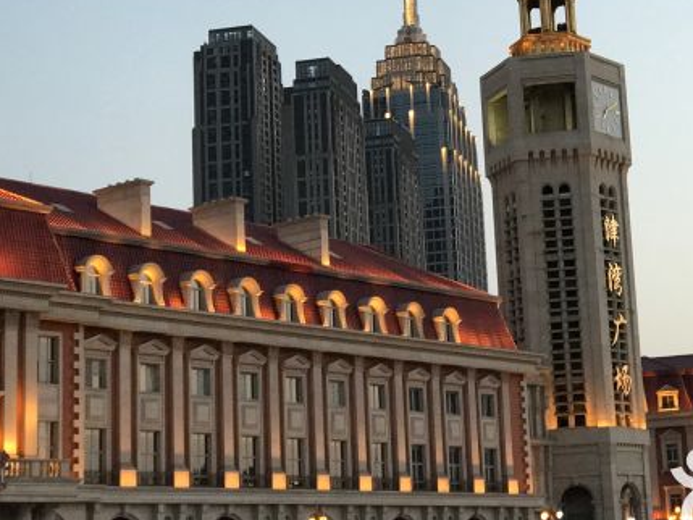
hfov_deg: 20.9
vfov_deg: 15.8
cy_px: 146
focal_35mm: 93
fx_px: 1862
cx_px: 510
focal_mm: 6.6
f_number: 2.8
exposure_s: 1/50
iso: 125
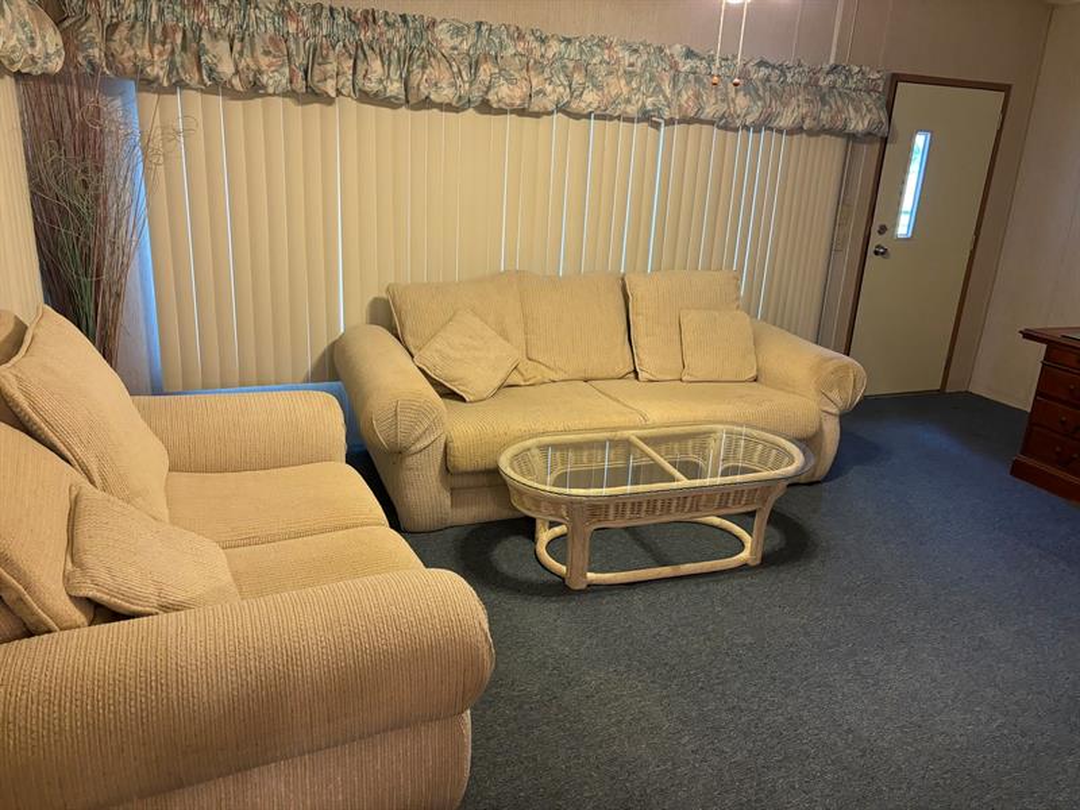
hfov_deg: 67.3
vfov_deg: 53.1
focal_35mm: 26
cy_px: 405
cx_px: 540
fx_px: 811
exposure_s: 1/60
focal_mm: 5.96
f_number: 1.6
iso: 320
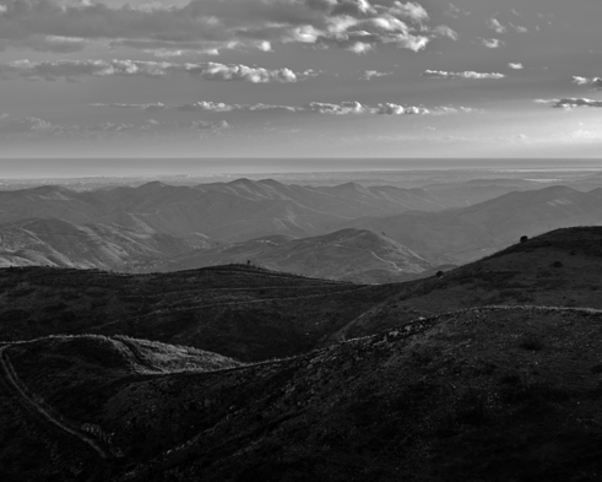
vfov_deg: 16.2
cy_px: 243
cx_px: 254
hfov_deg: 20.1
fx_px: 1693
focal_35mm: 95
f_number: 11
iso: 200
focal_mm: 55
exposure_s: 1/20
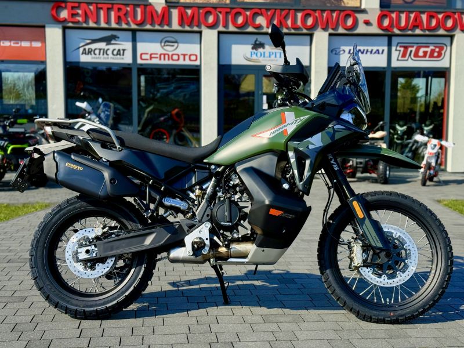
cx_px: 232
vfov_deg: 30.3
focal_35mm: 48
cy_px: 174
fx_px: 643
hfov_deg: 39.7
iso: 64
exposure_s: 1/4329
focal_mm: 6.76
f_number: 1.78
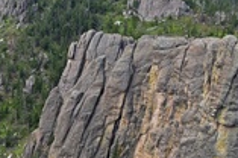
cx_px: 21
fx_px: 455
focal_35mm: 69
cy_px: 116
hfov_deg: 28.1
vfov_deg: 19.5
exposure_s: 1/1000
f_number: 4.5
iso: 400
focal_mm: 18
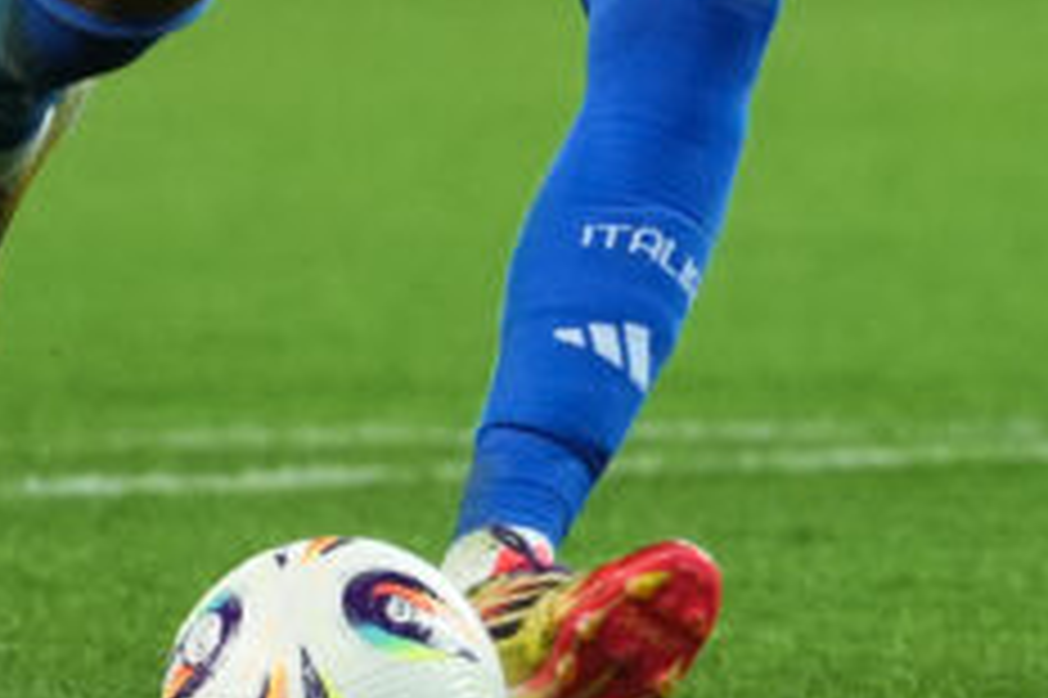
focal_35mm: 1015
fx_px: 29526
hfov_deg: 2.0
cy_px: -869
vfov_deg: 1.4
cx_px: 1129
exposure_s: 1/1600
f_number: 3.5
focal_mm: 197
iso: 3200
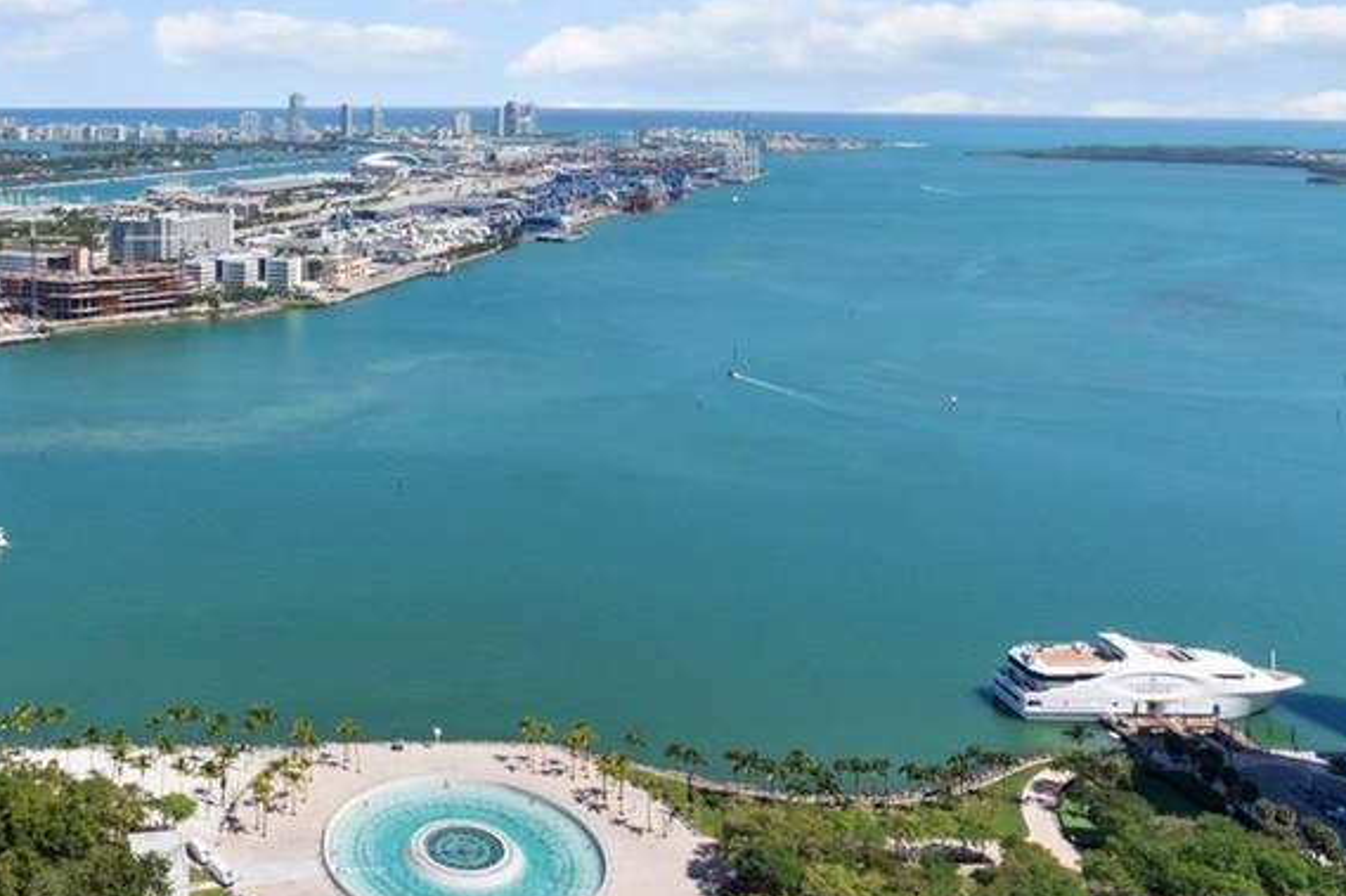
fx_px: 1346
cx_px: 277
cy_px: 78
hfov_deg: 50.1
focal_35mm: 36
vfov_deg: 34.6
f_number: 11
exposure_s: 1/400
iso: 250
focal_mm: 16
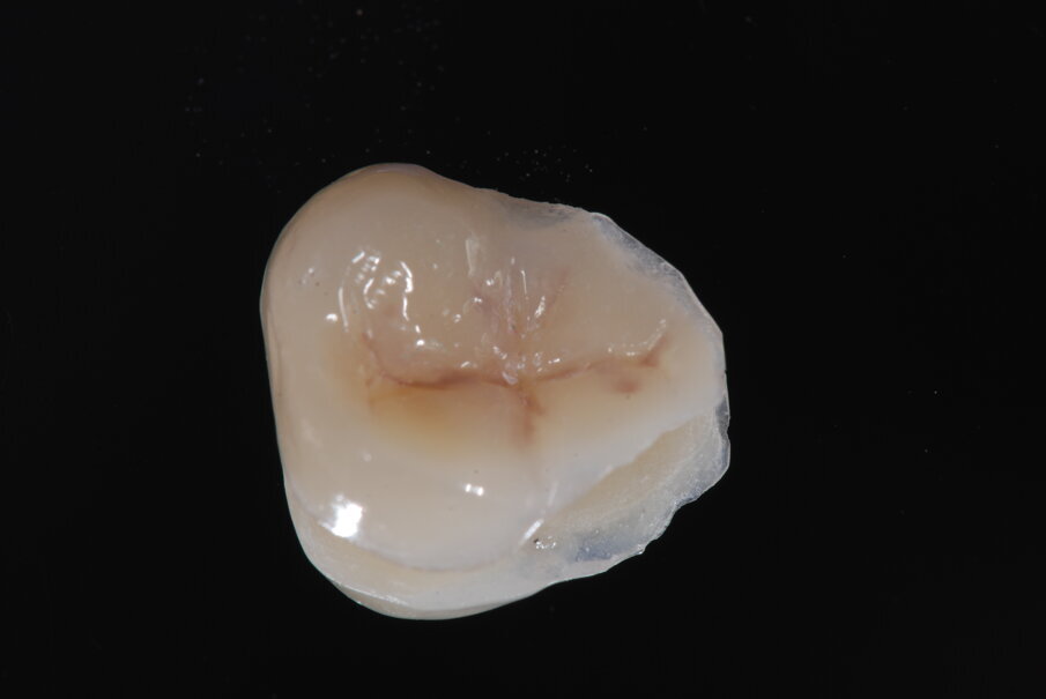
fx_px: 4580
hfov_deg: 13.0
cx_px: 523
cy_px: 350
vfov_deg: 8.7
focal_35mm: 158
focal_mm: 105
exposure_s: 1/200
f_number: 29
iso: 100
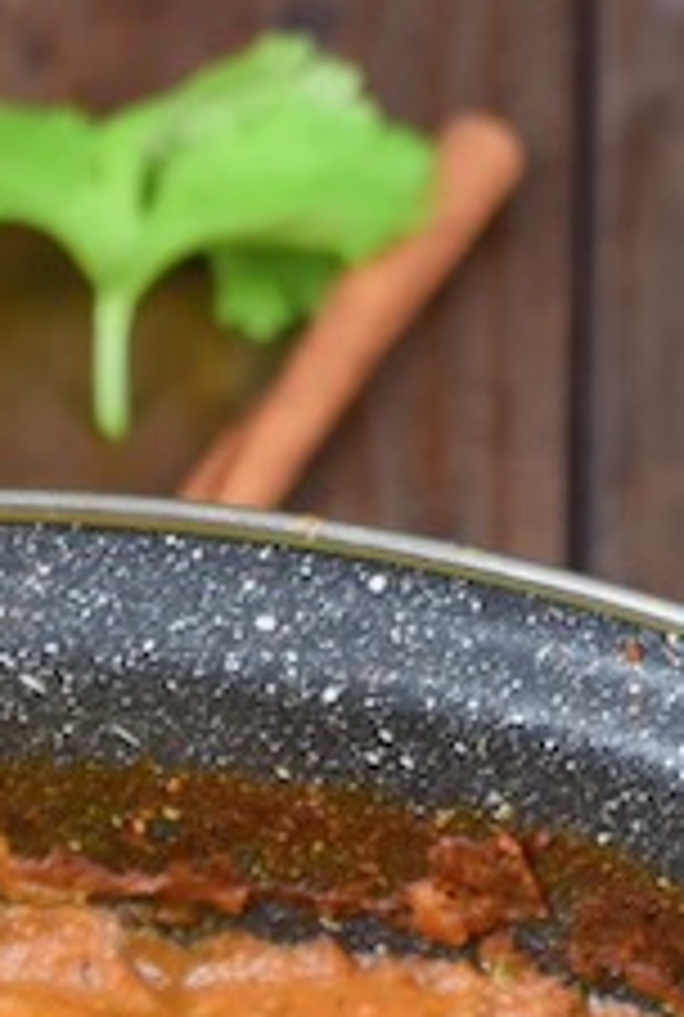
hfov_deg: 3.7
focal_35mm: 374
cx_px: -52
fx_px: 10601
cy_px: 2178
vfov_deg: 5.4
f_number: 4
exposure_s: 1/60
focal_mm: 55
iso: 560
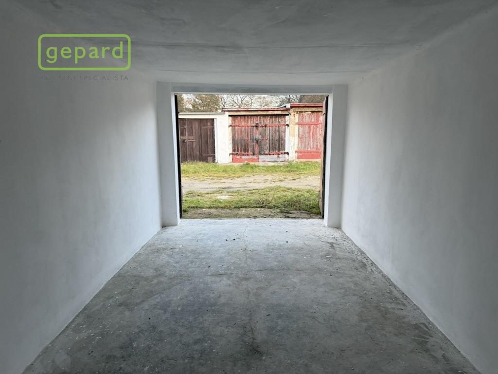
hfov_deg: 71.6
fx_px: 345
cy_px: 187
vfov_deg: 56.8
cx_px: 249
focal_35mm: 24
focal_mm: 6.76
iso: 200
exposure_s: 1/106
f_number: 1.78
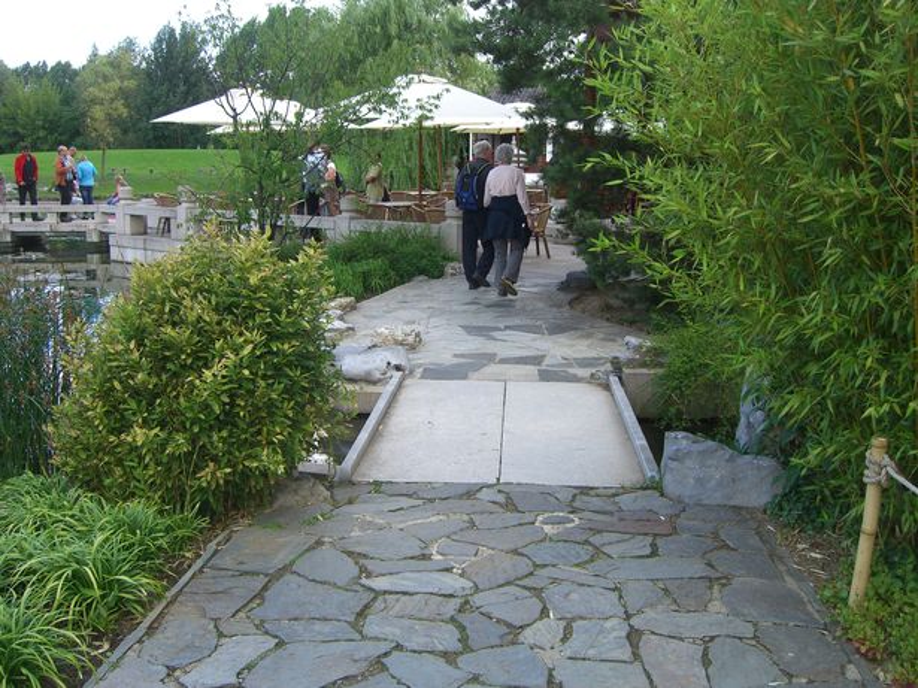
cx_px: 459
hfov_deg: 49.0
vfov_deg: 37.7
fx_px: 1008
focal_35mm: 38
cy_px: 344
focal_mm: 7.9
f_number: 2.8
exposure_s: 1/250
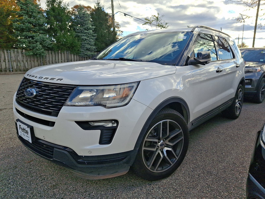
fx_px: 191
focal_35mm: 25
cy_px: 100
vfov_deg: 54.9
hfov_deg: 69.4
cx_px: 132
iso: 25
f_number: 1.8
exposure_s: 1/714
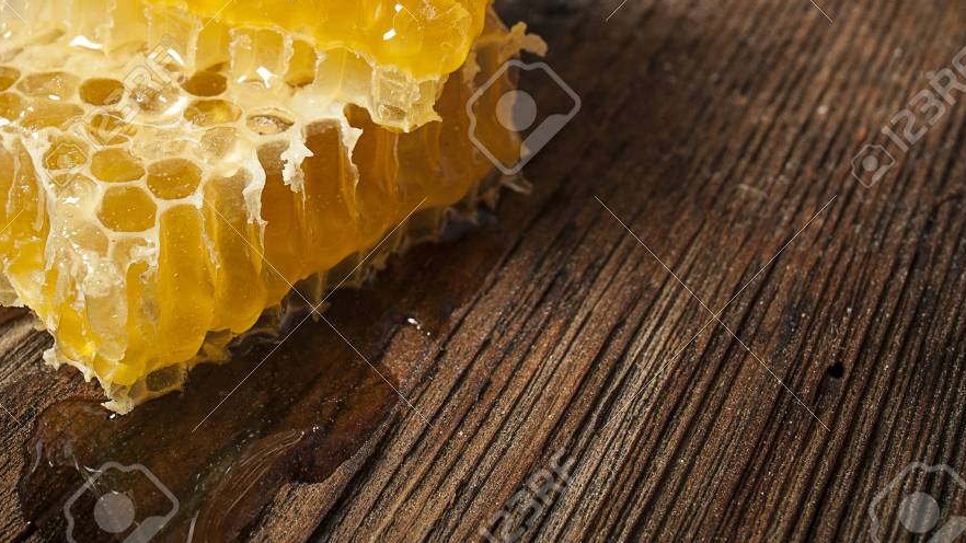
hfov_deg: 38.0
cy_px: 72
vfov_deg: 21.8
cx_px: 313
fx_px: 1383
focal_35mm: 54
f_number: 16
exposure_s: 1/160
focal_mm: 35
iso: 200
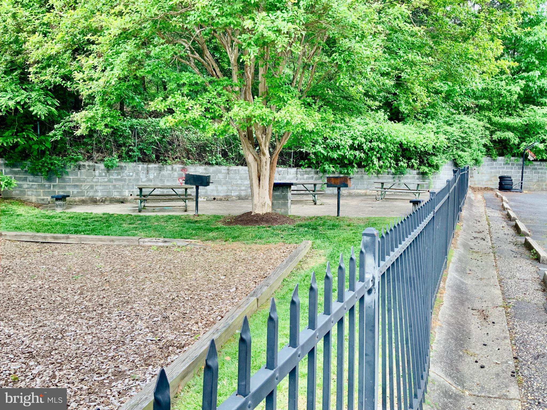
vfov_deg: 48.2
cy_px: 205
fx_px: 458
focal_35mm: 29
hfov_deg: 61.7
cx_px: 274
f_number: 1.8
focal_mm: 3
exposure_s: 1/122
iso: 25
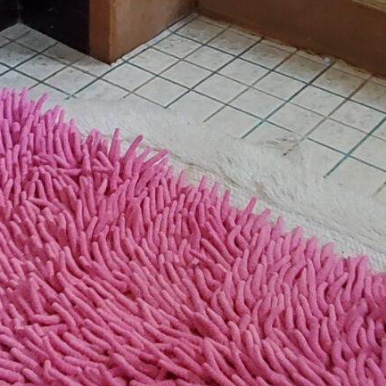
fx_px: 858
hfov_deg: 24.7
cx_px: 46
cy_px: -3
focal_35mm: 68
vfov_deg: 24.2
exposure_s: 1/50
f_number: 2.2
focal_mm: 1.8
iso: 320
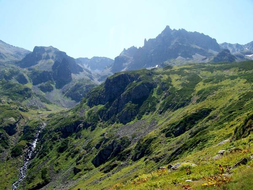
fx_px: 248
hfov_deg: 54.0
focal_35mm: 34
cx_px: 126
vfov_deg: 41.8
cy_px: 95
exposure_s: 1/250
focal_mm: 5.6
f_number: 5.6
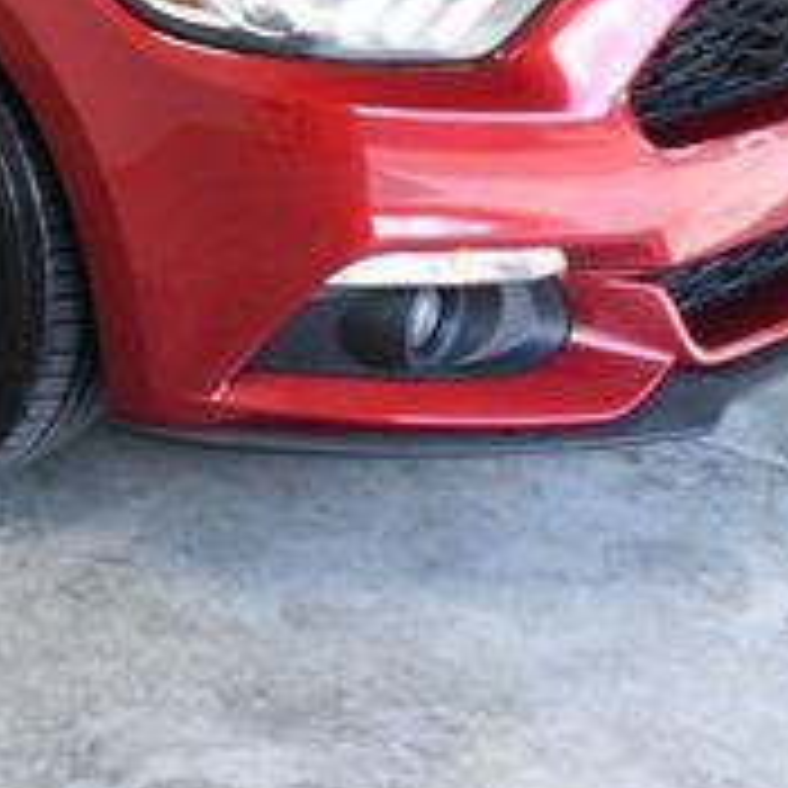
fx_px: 2395
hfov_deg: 17.8
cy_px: -131
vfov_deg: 17.9
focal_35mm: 93
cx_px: -158
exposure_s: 1/320
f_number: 9
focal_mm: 20
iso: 2500
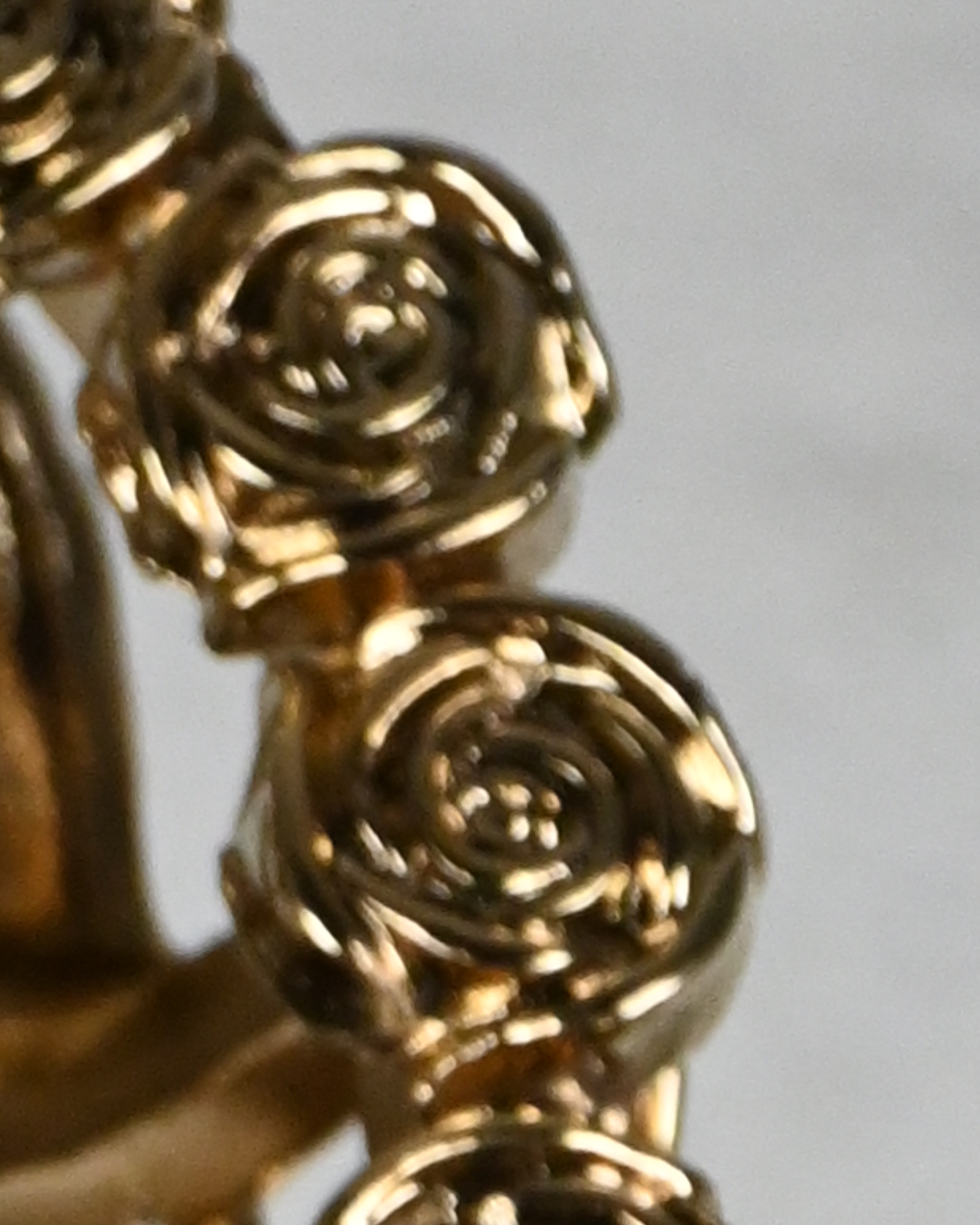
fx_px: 73692
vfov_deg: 1.0
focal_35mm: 2033
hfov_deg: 0.8
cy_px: 3791
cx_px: -654
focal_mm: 200
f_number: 7.1
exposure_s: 1/125
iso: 1600
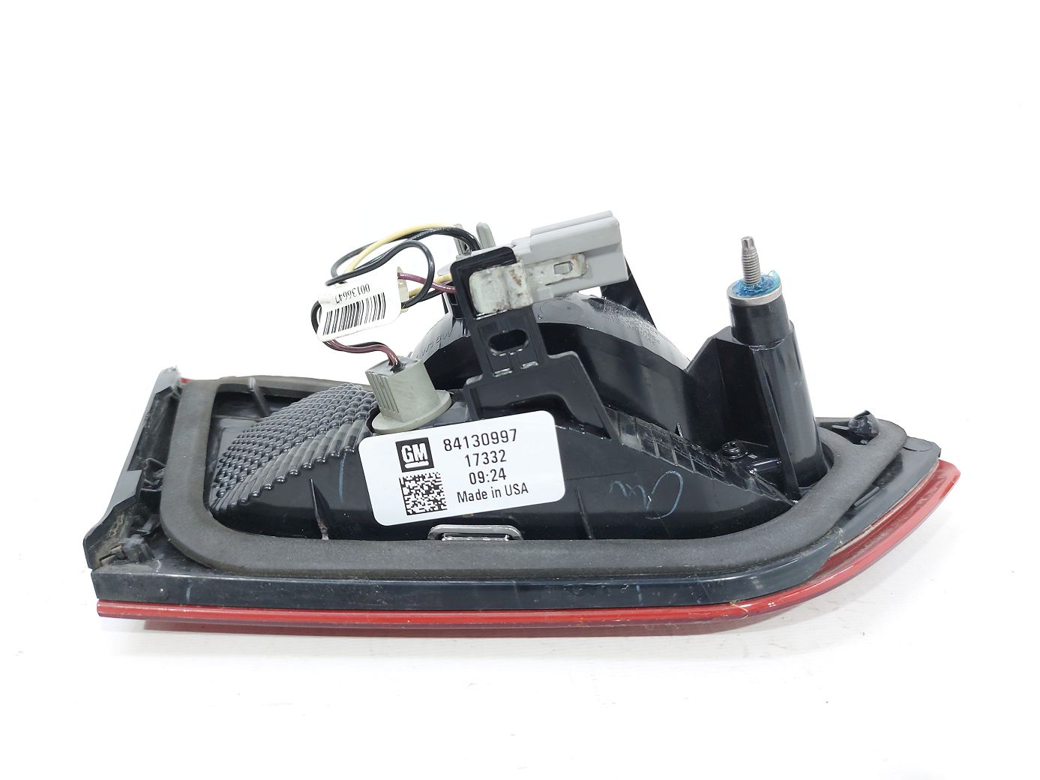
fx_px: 721
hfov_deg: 71.6
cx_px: 520
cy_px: 390
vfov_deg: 56.8
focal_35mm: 24
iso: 125
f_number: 1.8
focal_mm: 5.23
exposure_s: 1/50
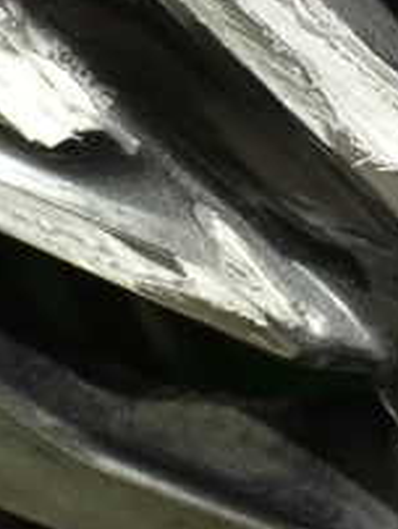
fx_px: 1362
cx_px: 236
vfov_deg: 21.9
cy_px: 178
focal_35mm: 89
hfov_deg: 16.6
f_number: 2.3
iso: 1250
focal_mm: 5.4
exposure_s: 1/30
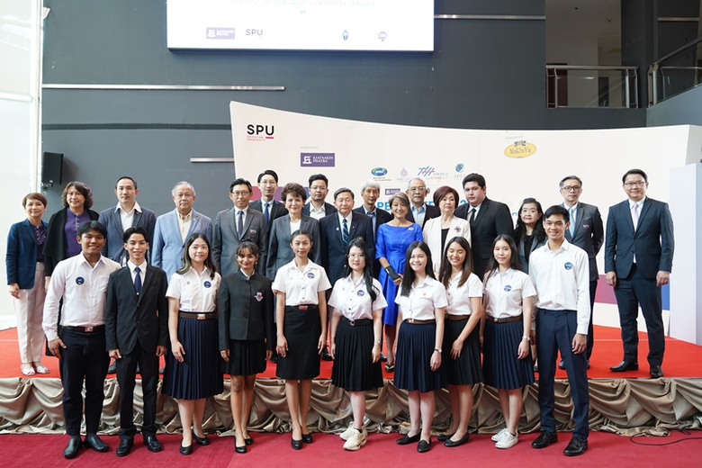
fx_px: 565
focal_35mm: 29
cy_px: 234
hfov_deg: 63.7
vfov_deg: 45.0
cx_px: 351
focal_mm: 29
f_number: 4
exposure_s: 1/125
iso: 1250
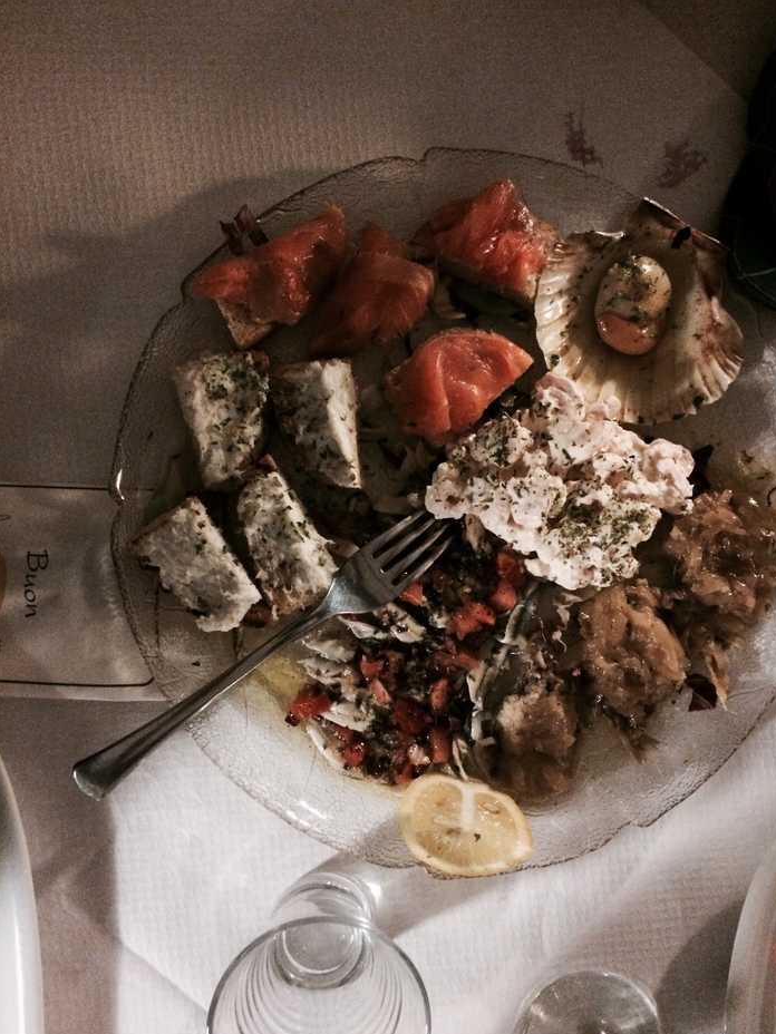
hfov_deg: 46.8
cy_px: 534
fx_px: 897
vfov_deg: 60.0
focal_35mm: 30
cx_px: 398
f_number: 2.2
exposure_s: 1/15
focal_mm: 4.15
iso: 500
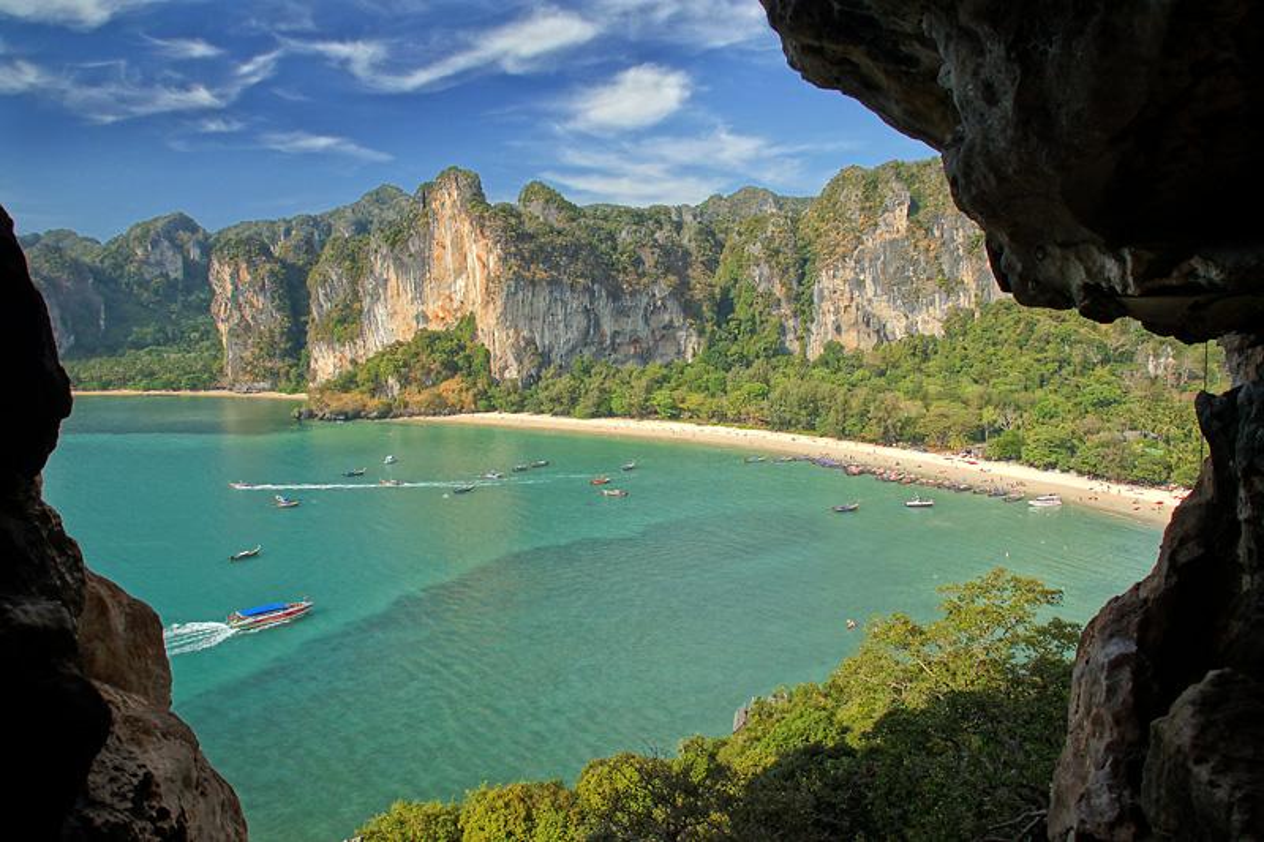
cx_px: 632
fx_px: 842
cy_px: 421
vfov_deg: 53.1
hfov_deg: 73.8
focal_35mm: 24
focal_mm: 16
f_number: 9
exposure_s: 1/160
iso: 400
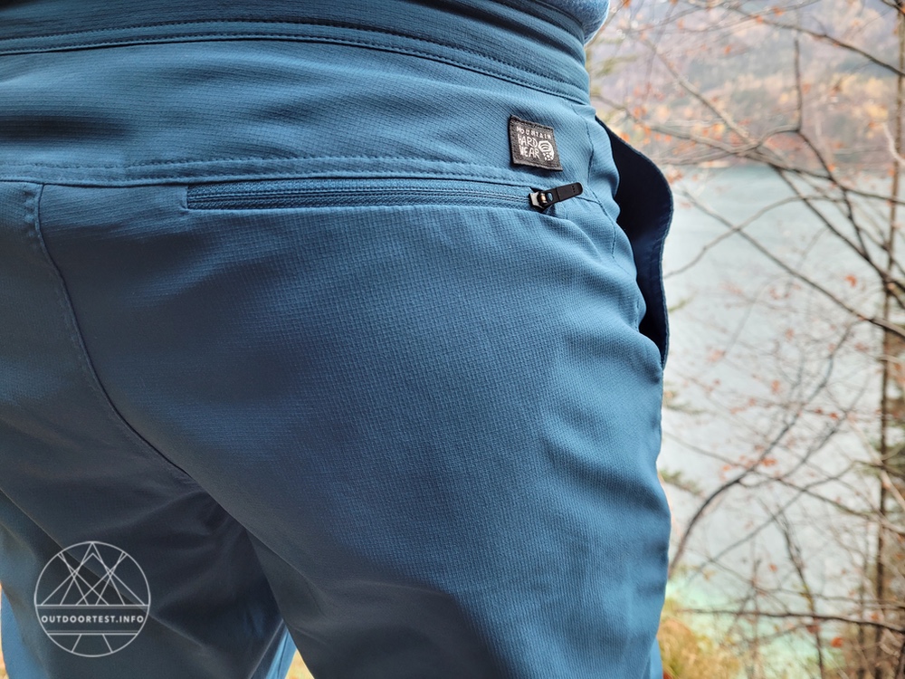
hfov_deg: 67.3
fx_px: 680
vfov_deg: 53.1
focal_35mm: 26
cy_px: 340
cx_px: 452
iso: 125
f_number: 1.8
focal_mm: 5.4
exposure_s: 1/100
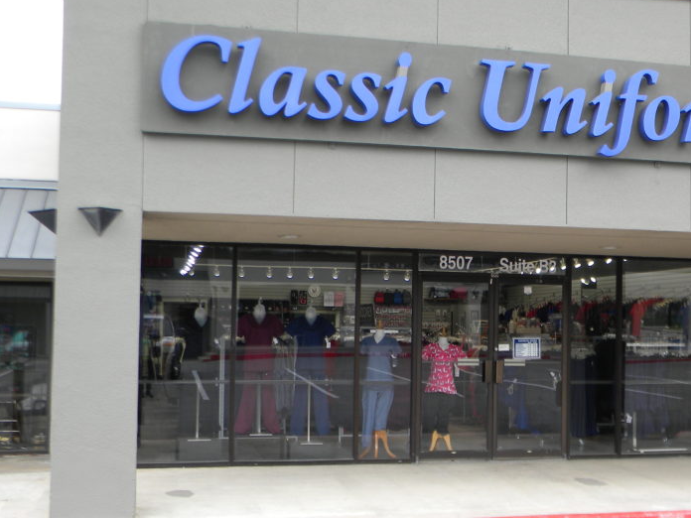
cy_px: 296
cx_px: 489
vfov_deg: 27.5
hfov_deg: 35.6
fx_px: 1058
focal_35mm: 53
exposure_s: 1/102
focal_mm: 6.4
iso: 80
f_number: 3.7
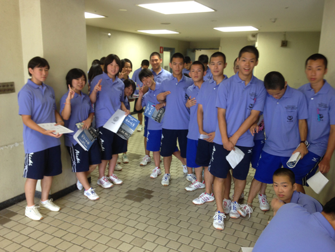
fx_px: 319
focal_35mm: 33
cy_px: 126
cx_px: 168
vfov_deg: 42.9
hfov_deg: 55.4
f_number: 2.4
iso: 50
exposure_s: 1/20
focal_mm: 4.12
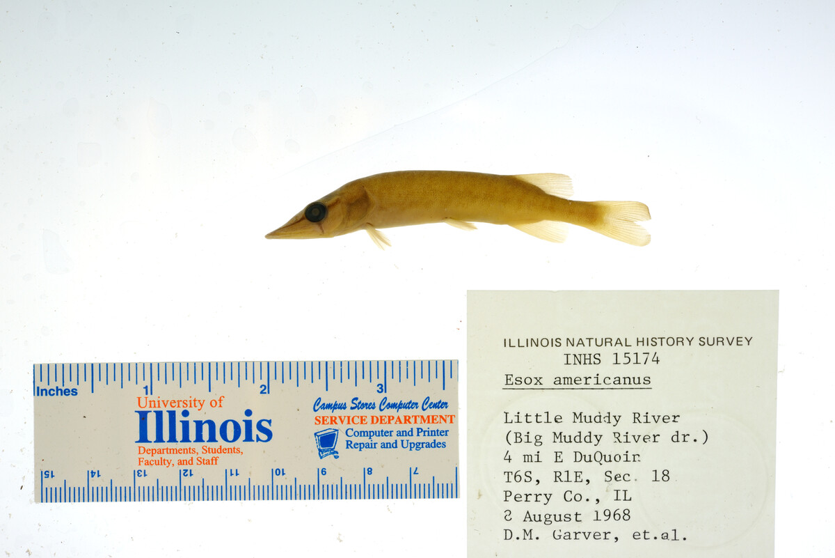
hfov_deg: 33.4
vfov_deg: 22.6
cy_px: 279
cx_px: 418
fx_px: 1392
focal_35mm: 60
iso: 100
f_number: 10
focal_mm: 60
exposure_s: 1/250
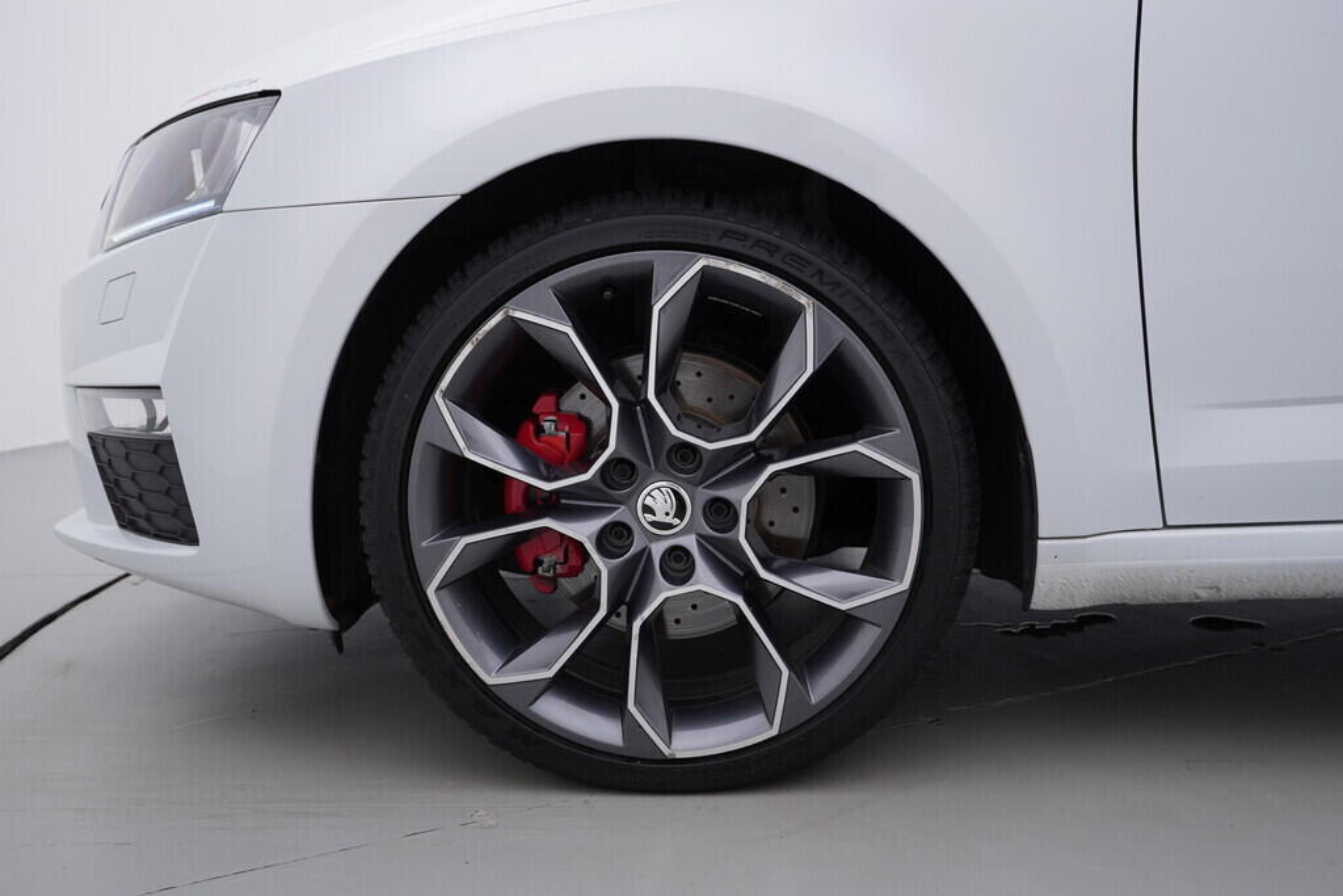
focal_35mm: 36
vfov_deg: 36.9
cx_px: 672
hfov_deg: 53.1
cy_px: 448
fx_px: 1343
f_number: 4
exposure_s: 1/80
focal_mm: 24
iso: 125
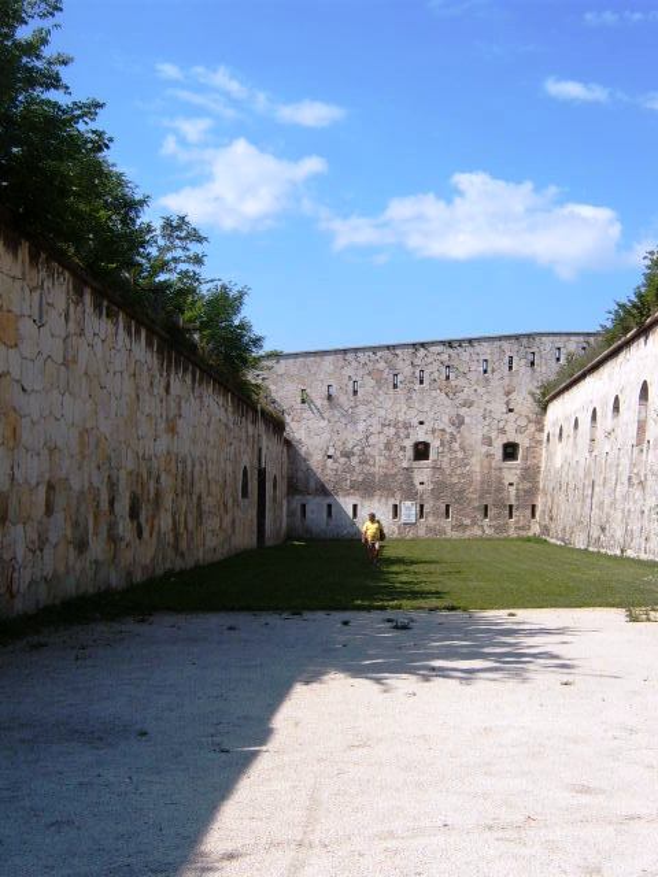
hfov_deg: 37.7
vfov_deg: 49.0
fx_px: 963
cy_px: 438
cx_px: 329
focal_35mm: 38
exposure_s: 1/350
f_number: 5.8
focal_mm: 5.8
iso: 63
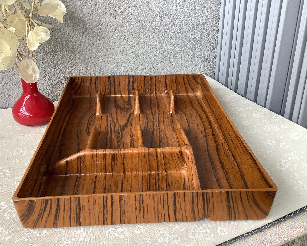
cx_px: 140
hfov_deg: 54.1
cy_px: 122
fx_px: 300
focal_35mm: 33
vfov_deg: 44.5
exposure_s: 1/60
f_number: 2.4
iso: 100
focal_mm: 3.3
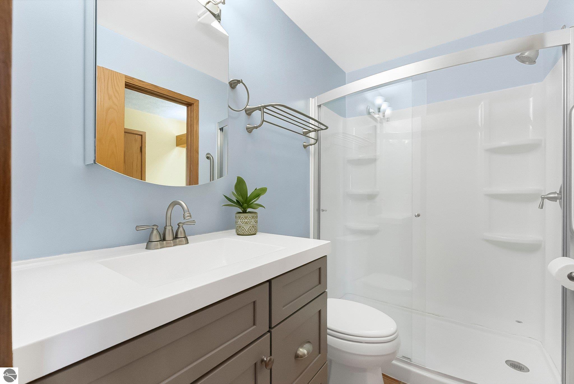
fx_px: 241
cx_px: 287
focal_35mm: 15
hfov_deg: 100.0
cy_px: 192
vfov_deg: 77.0
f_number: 11
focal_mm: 15.1
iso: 12800
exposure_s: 1/60
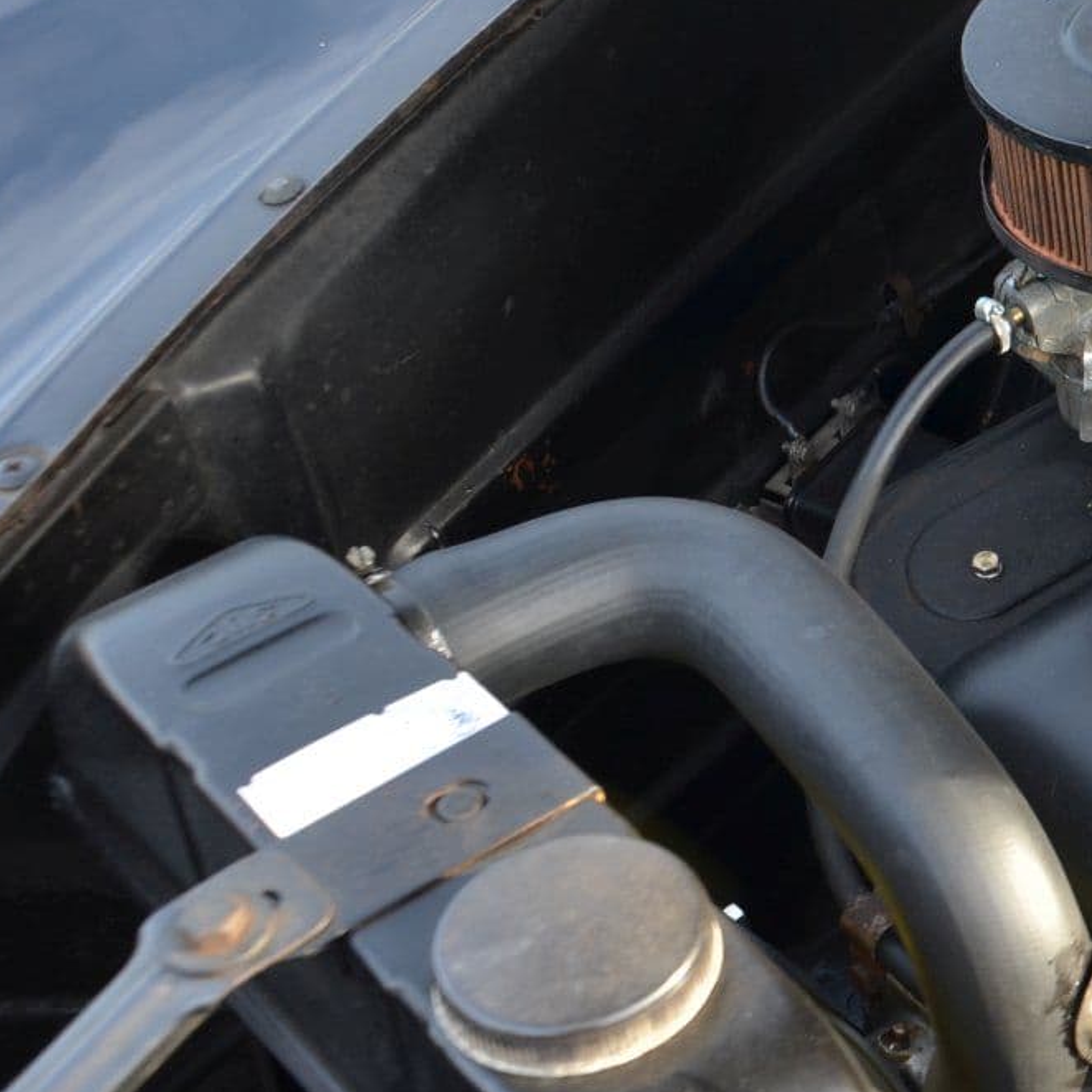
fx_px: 3212
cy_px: 394
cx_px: 1419
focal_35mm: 90
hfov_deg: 18.0
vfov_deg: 19.3
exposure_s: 1/60
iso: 180
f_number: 5.6
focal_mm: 26
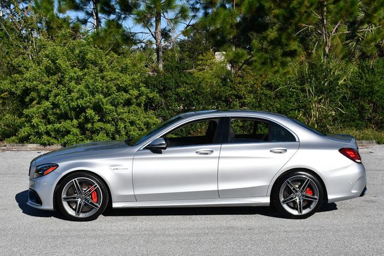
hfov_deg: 33.4
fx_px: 641
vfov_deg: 22.7
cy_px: 128
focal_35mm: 60
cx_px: 192
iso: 100
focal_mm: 30
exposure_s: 1/400
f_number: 10
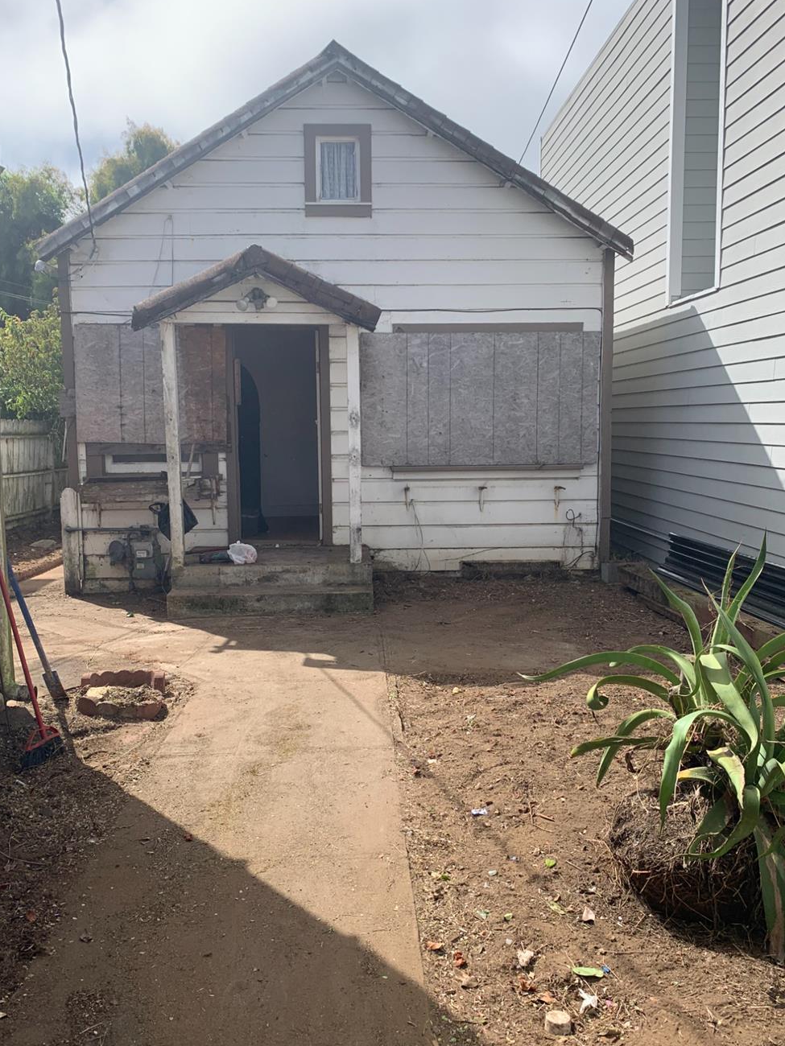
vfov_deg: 59.9
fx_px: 907
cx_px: 388
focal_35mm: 30
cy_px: 542
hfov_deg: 46.8
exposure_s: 1/2481
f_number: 1.8
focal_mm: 4.25
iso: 25
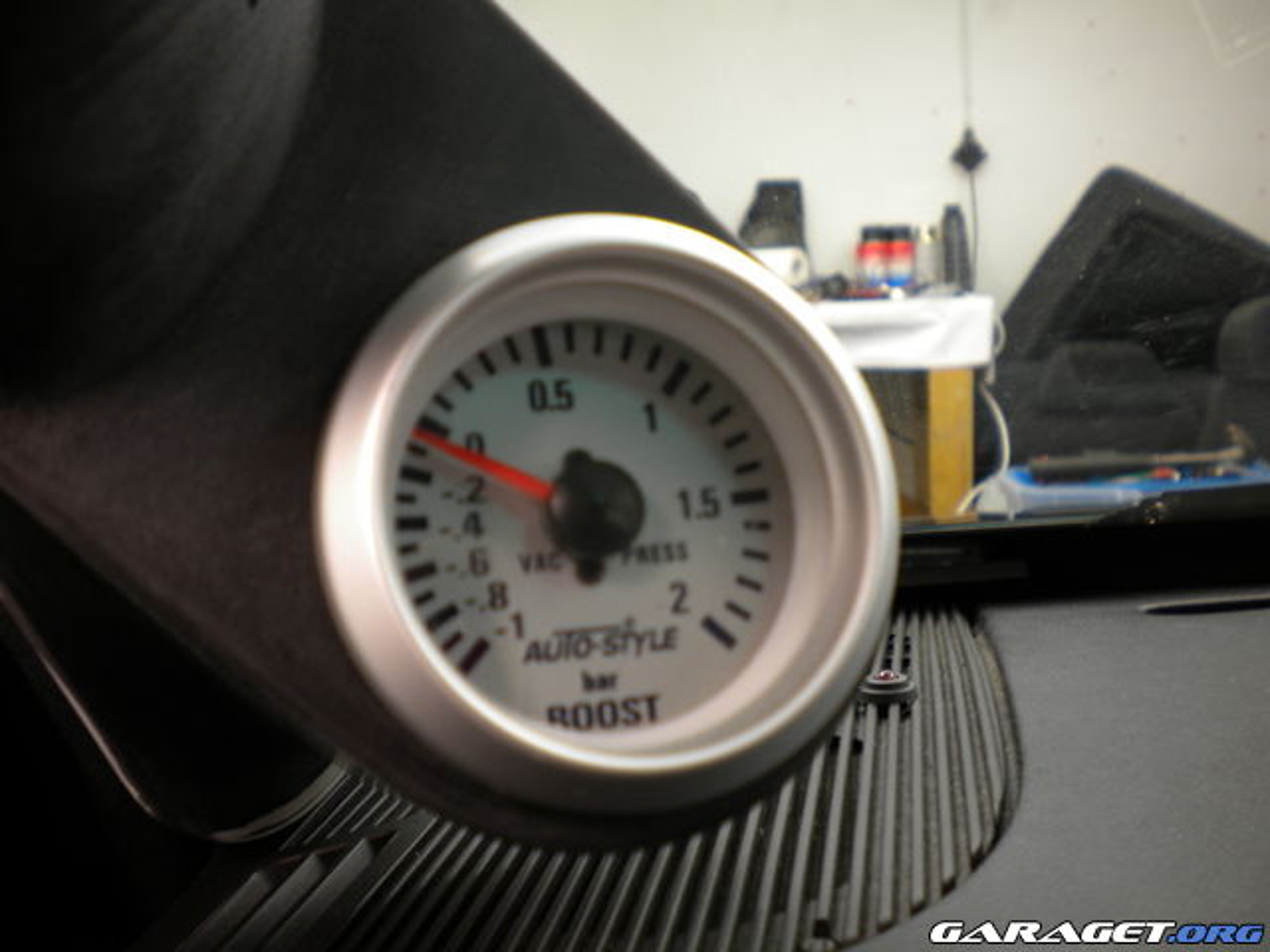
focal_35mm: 35
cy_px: 476
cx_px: 635
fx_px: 1284
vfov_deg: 40.7
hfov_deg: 52.6
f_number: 3.1
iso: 80
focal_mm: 6.3
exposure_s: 1/14
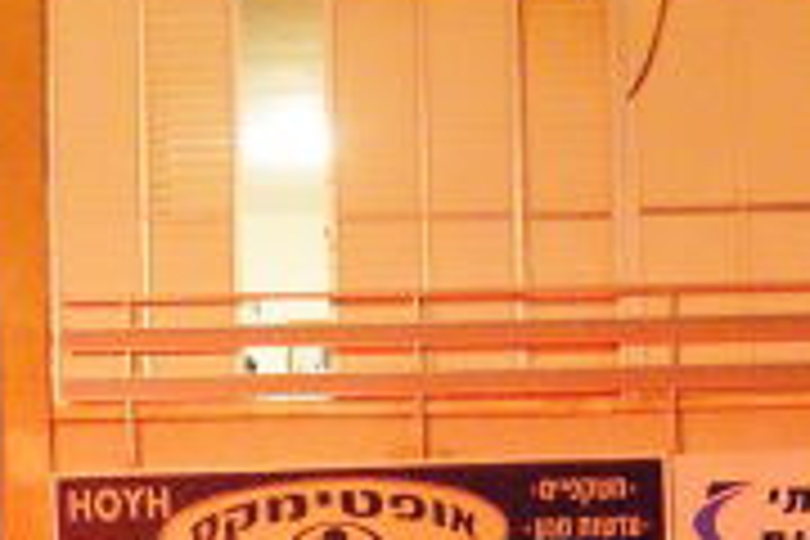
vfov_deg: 9.8
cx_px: 225
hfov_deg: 16.0
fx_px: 2869
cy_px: 1172
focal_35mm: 128
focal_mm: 17
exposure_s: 1/13
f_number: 2.8
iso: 1600
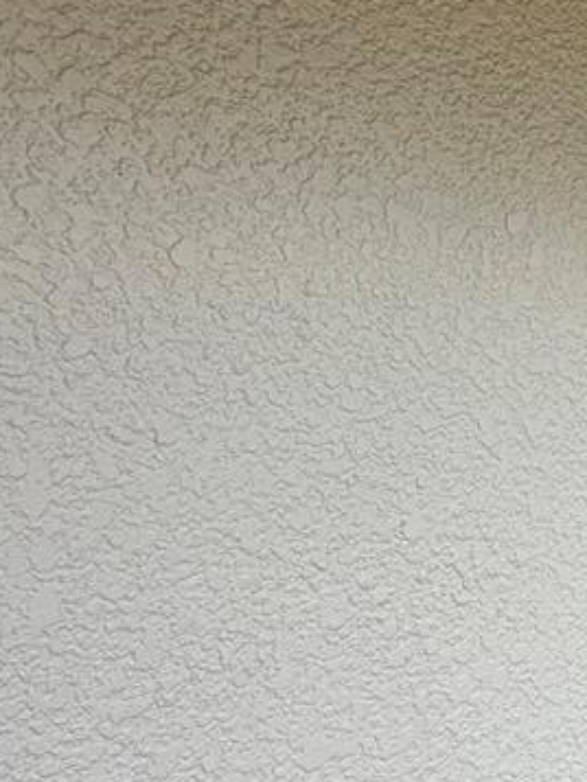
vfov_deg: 40.3
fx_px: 1062
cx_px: 819
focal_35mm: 47
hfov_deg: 25.3
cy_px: 458
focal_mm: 2.22
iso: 64
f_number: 2.2
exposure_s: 1/451
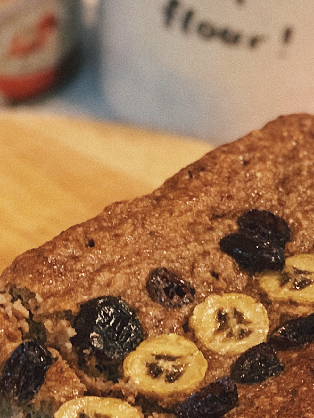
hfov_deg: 9.4
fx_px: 1899
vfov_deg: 12.5
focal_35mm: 157
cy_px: 99
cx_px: 4
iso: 400
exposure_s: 1/54
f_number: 2.4
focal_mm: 6
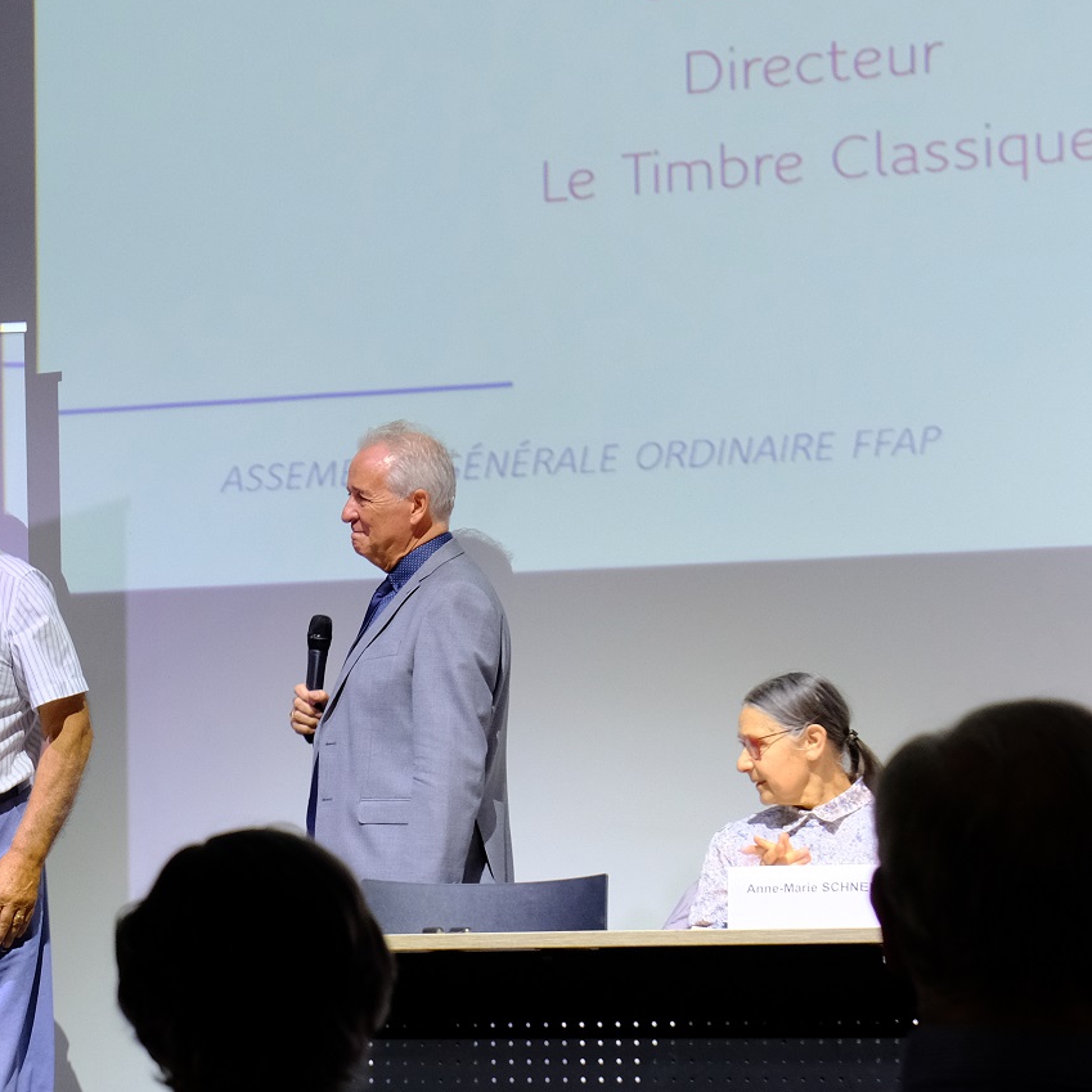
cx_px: -17
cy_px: 714
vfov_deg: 15.9
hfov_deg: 15.7
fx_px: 3890
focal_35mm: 109
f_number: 5.6
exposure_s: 1/70
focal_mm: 36.6
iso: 1600
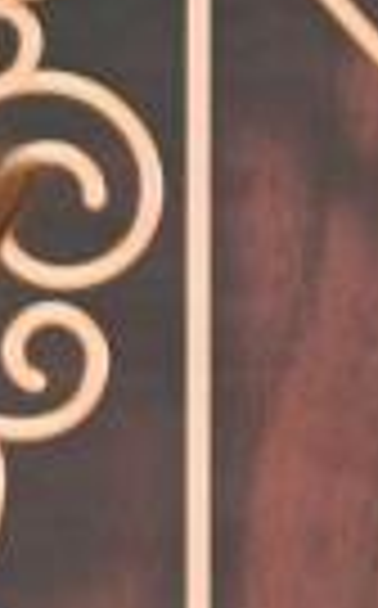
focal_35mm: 2325
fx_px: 38446
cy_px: 594
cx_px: -630
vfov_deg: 0.9
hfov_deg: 0.6
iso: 400
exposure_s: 1/400
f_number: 2.8
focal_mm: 200
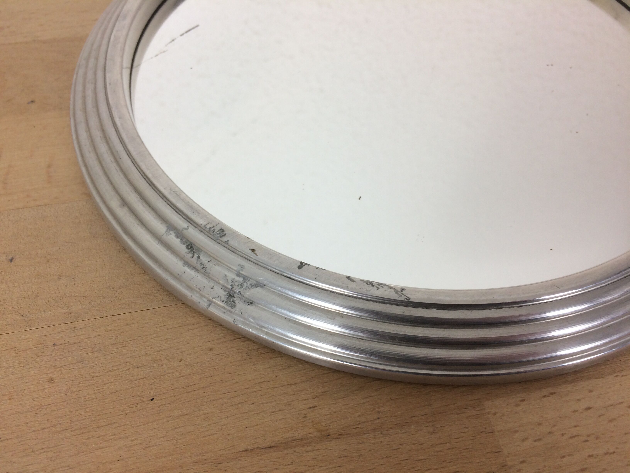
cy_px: 236
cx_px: 315
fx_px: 528
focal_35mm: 29
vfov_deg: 48.2
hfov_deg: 61.7
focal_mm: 4.15
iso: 50
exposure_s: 1/50
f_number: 2.2
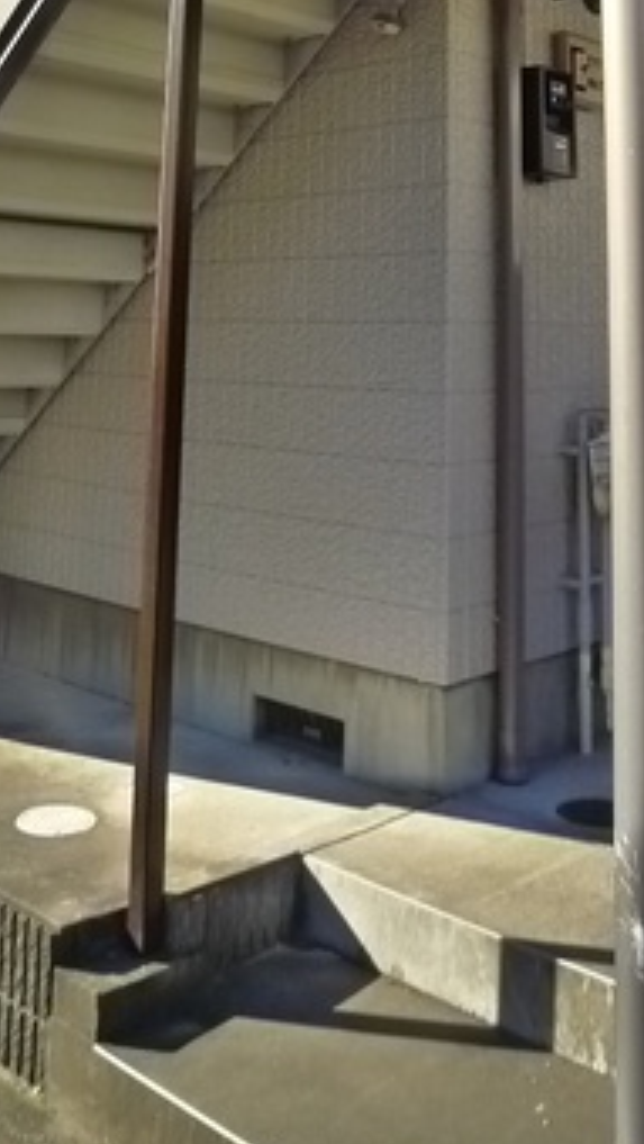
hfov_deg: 22.3
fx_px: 1637
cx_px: 335
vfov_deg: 35.4
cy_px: 44
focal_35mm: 54
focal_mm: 5.1
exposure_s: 1/500
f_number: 4
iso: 400
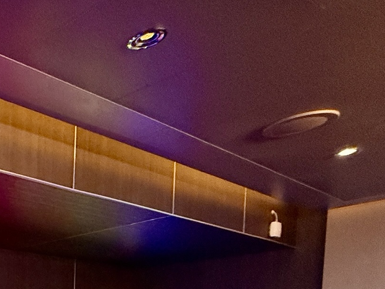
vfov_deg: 27.9
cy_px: 376
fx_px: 478
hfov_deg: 28.8
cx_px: -187
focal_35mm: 43
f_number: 2.2
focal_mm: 2.22
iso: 320
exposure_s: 1/60
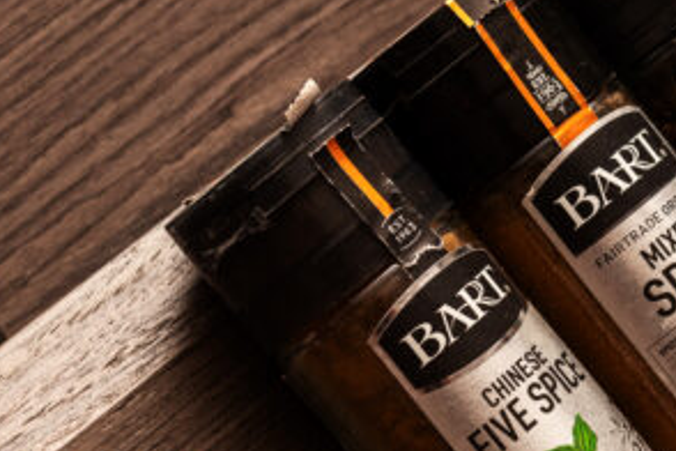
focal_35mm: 216
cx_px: 193
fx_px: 4056
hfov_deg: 9.5
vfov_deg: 6.4
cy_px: 315
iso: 400
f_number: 8
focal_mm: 62
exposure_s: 1/80
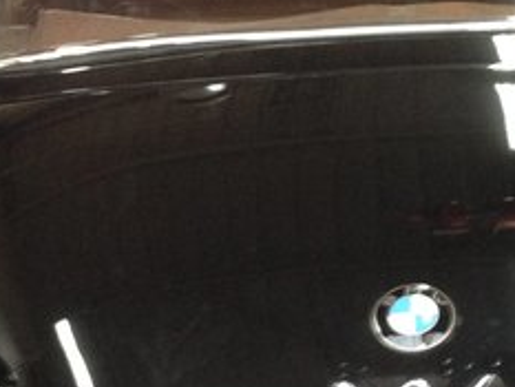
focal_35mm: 120
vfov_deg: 12.1
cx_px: 451
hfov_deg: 16.2
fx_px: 1786
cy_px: 440
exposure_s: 1/20
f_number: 2.4
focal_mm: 4.28
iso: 160
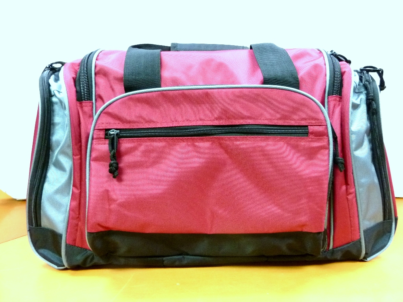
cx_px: 202
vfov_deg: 54.9
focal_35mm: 25
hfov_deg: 69.4
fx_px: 291
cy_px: 151
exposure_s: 1/8
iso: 400
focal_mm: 4.5
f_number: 3.3
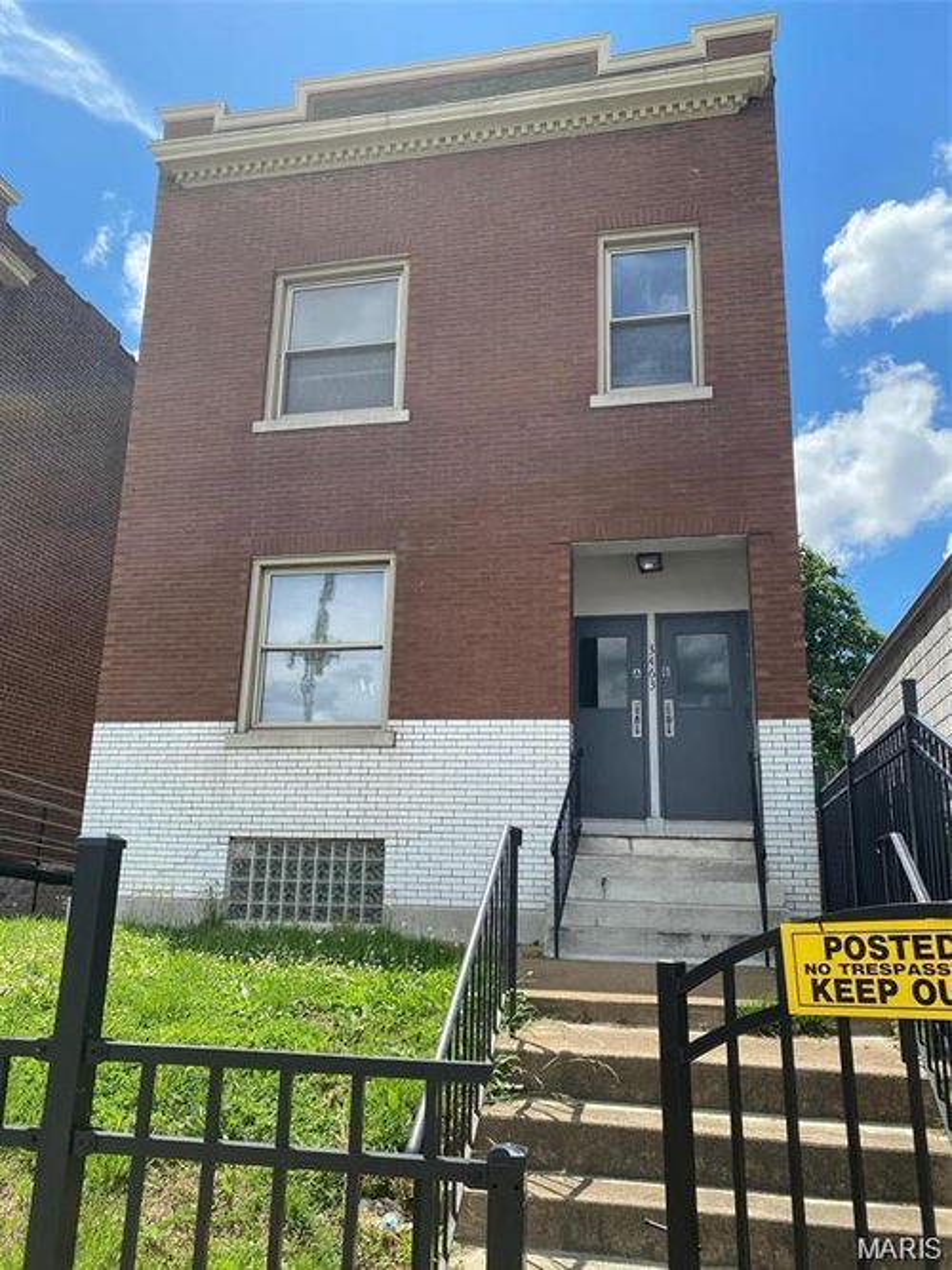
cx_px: 476
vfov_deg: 67.3
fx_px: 954
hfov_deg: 53.0
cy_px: 635
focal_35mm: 26
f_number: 1.8
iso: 32
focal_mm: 4.25
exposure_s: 1/1866
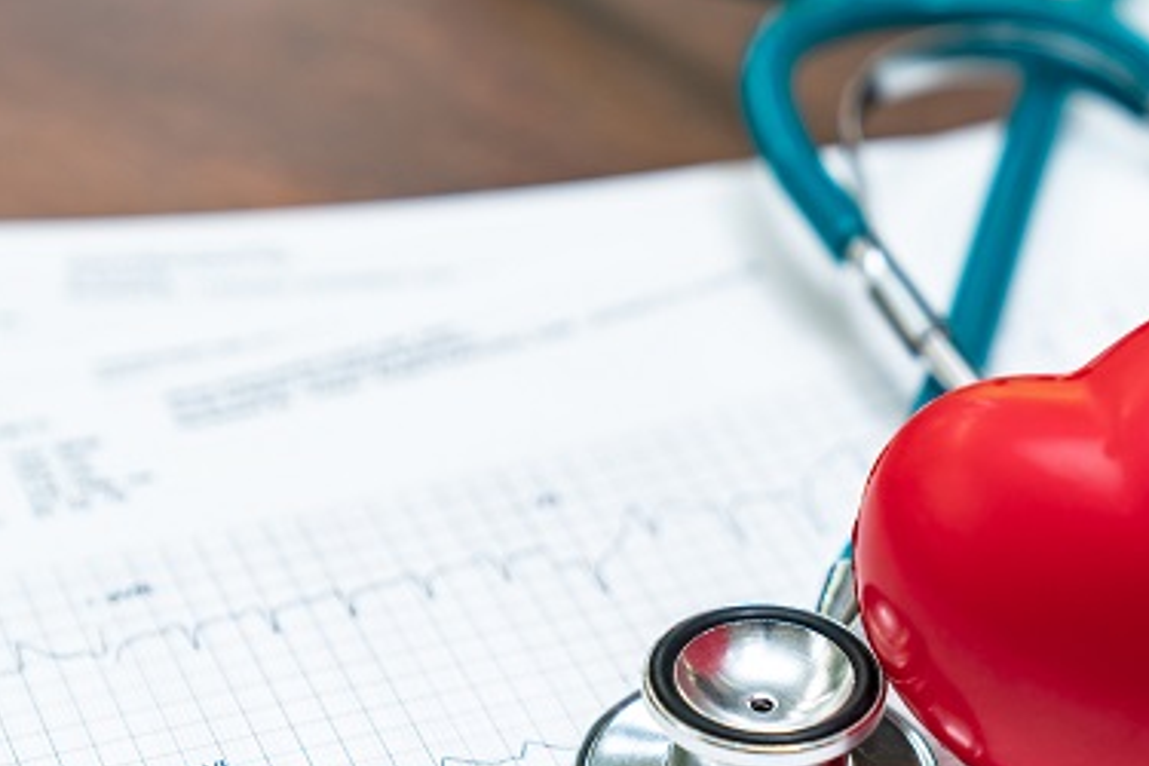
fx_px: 3574
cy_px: 576
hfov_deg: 18.2
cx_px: 705
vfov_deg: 12.2
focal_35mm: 112
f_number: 3.5
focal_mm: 70
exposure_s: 1/100
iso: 80
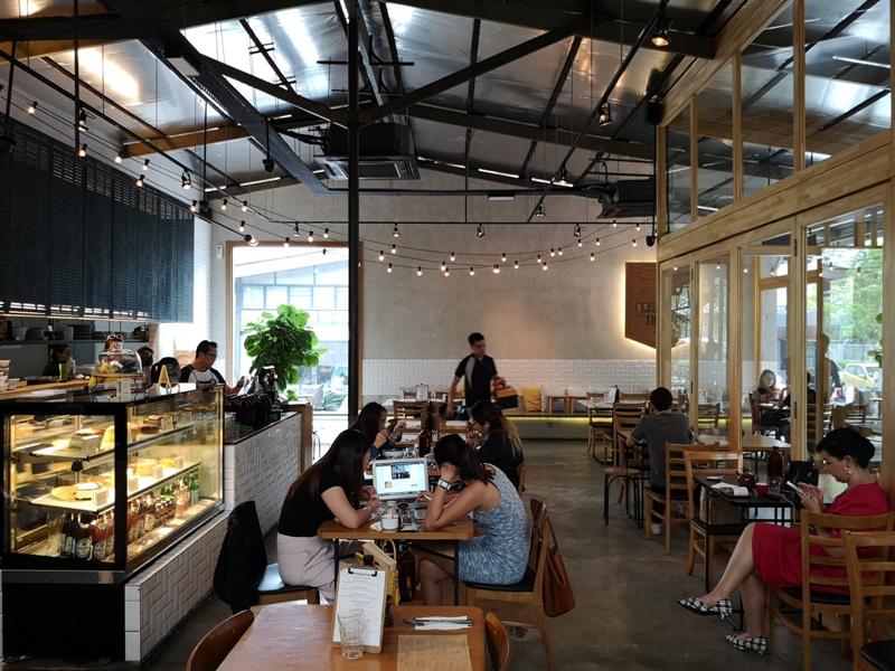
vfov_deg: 51.4
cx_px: 448
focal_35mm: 27
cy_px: 336
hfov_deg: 65.3
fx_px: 698
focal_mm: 3.95
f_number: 1.8
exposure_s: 1/33.3
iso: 160
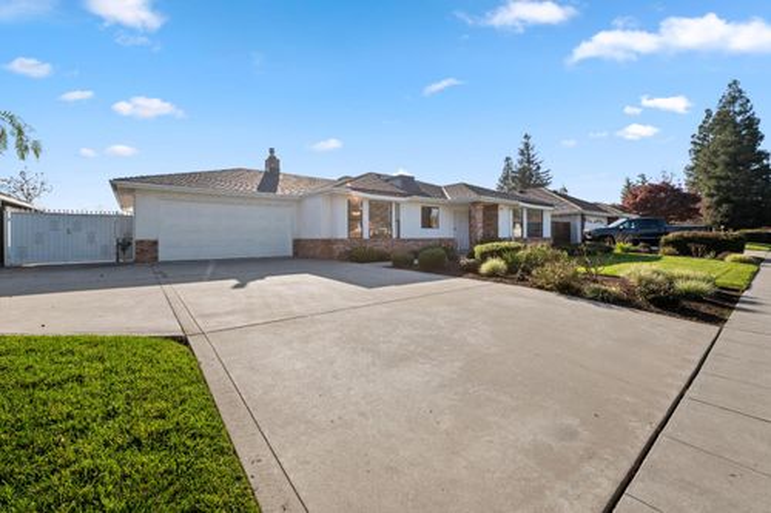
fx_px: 300
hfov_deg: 104.3
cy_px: 256
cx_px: 386
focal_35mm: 14
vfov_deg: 81.2
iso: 250
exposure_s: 1/400
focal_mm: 14
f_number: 9
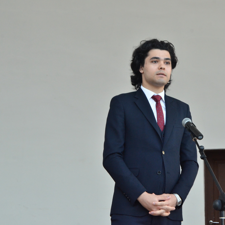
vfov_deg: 12.1
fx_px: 1064
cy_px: 113
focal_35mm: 145
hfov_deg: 12.1
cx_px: 155
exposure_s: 1/250
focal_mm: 75
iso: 2200
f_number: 9
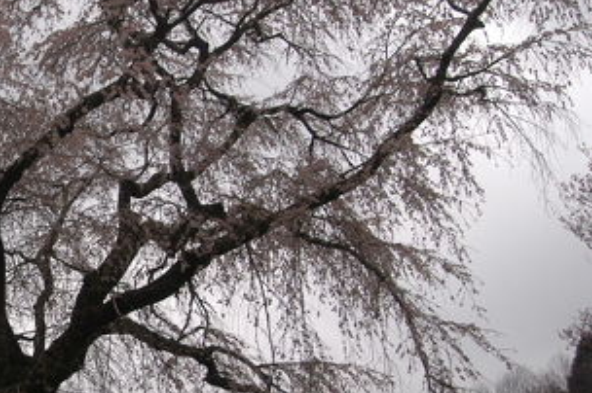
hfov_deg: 24.8
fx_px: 1265
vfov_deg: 17.7
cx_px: -33
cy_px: 233
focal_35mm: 77
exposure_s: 1/320
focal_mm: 24
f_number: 9
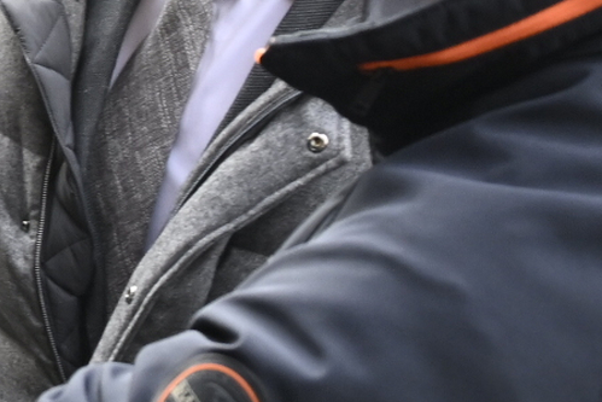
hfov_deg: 9.2
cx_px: -811
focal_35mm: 202
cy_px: -311
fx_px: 3379
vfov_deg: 6.7
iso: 400
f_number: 4.5
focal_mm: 28
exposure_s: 1/200
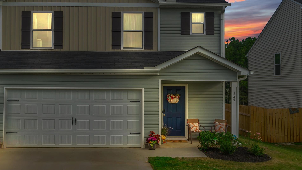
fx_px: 328
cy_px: 57
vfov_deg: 28.8
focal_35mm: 41
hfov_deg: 48.8
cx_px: 109
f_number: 9
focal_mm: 20
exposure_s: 1/160
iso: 200
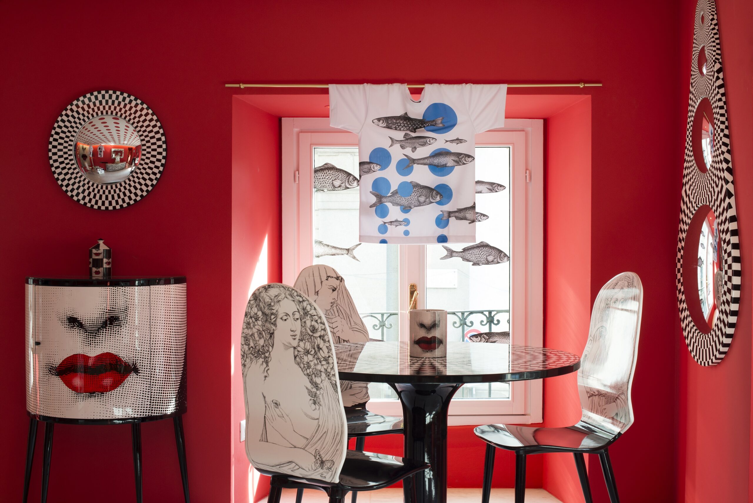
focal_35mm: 50
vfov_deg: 27.0
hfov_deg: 39.6
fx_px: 1046
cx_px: 376
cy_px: 252
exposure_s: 1/10
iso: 200
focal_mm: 50
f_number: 10
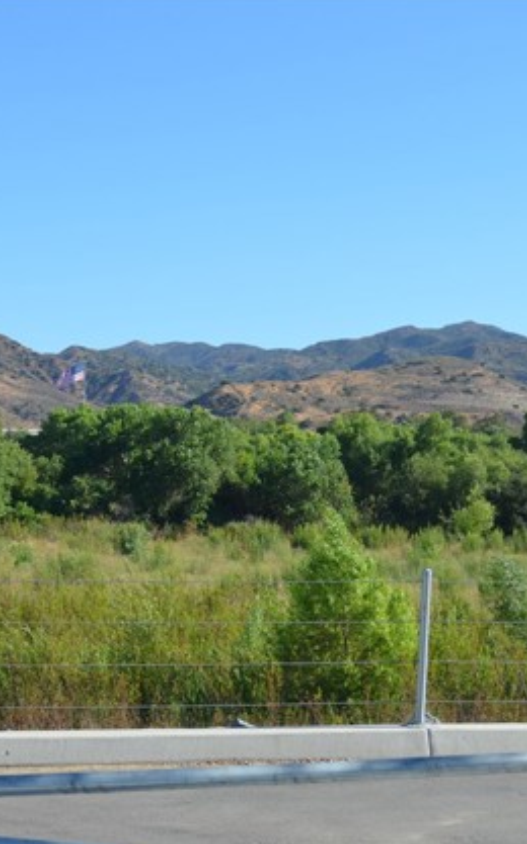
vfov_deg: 27.5
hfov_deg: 17.3
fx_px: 1726
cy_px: 421
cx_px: 180
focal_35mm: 75
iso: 400
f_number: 5.6
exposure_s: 1/1600
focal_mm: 32
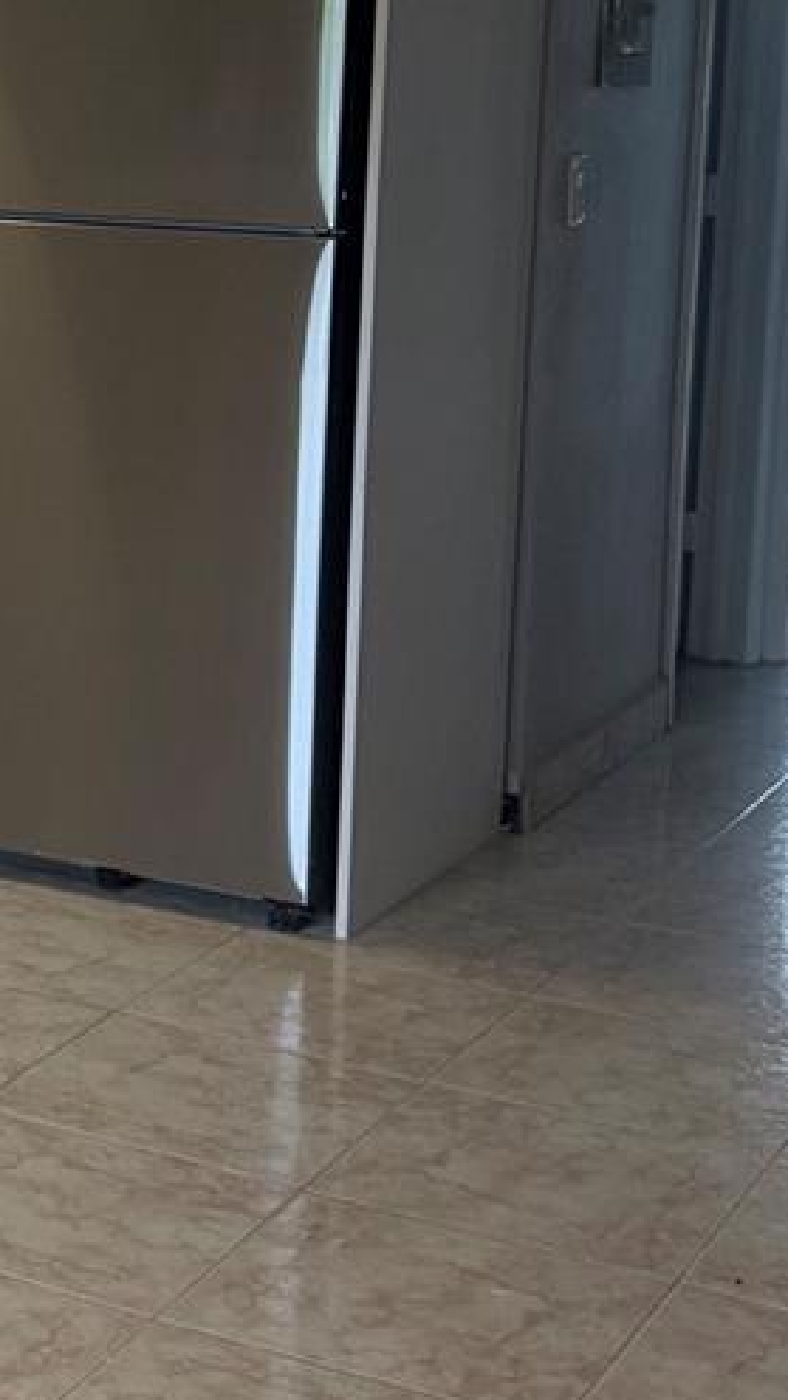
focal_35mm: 81
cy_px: 381
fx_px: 3009
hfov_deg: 13.7
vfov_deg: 25.9
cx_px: -503
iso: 200
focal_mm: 6.76
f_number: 1.78
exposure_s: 1/169
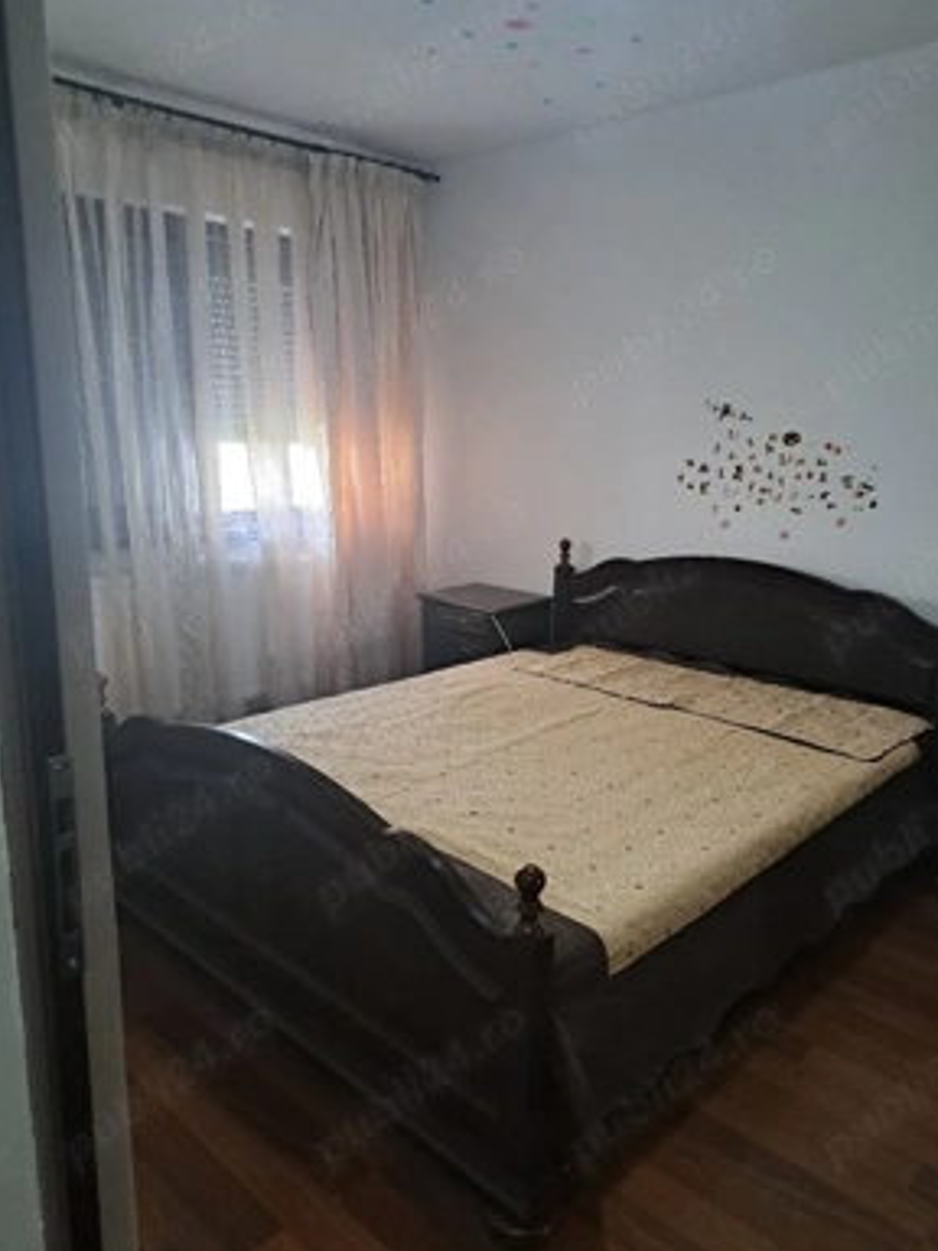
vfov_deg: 69.4
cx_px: 485
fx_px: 903
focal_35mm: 25
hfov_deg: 54.9
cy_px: 616
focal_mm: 5.23
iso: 500
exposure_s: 1/50
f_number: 1.8
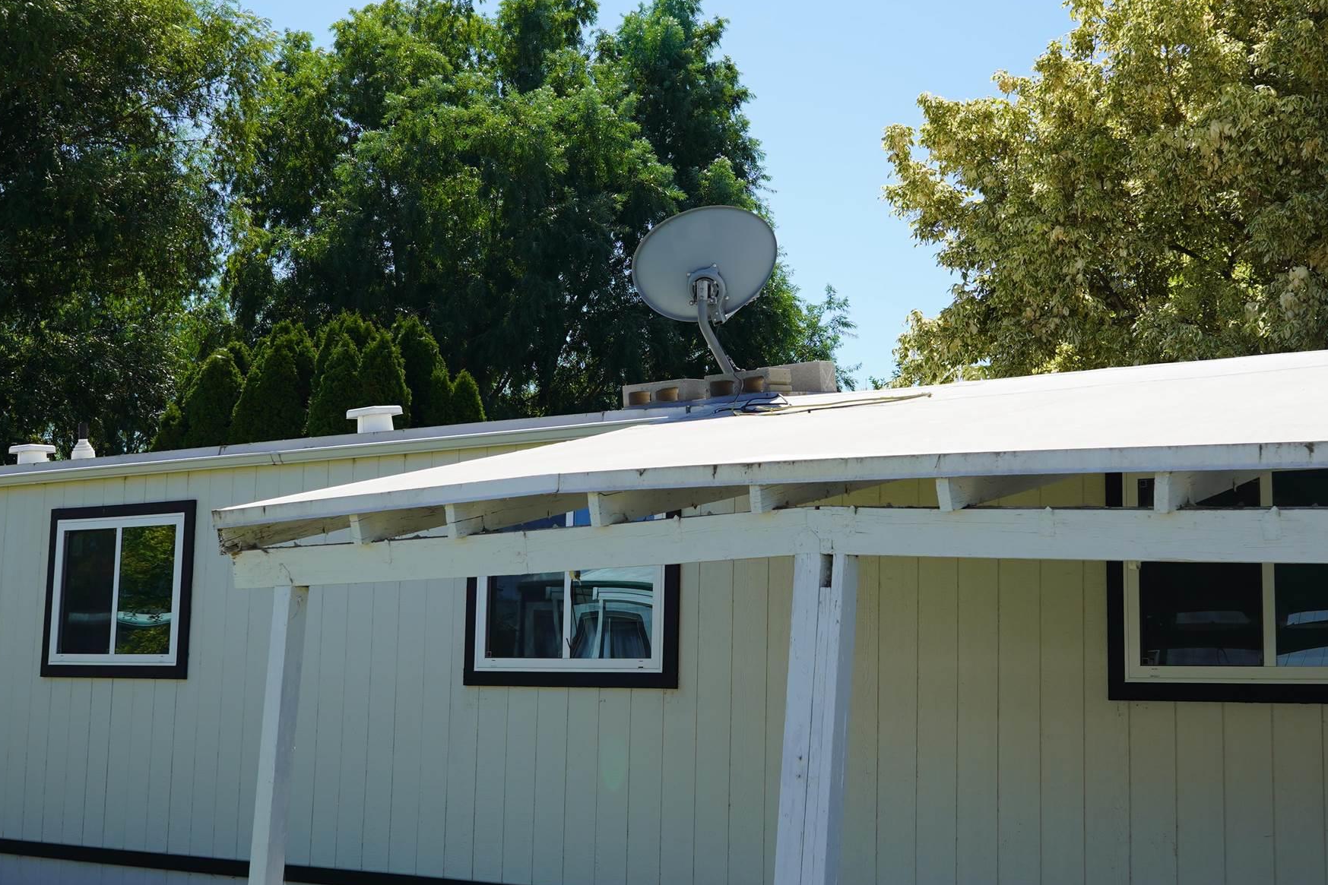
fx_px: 1881
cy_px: 430
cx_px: 637
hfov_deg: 38.9
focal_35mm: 51
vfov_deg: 26.5
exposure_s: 1/500
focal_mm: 29
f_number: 5
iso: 100
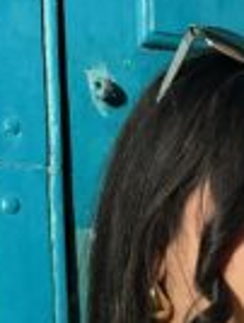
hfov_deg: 13.3
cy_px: 674
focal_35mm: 111
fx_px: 1040
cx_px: 213
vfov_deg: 14.3
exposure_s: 1/1038
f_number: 1.5
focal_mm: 5.7
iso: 50
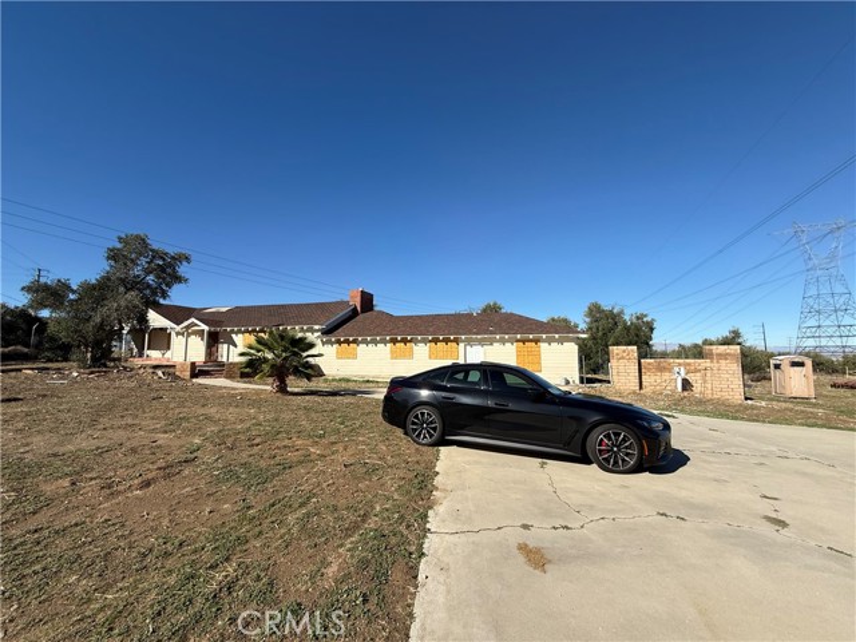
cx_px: 428
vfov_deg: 85.7
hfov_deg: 102.1
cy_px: 321
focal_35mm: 14
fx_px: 346
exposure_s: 1/2841
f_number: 2.2
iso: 50
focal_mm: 2.22
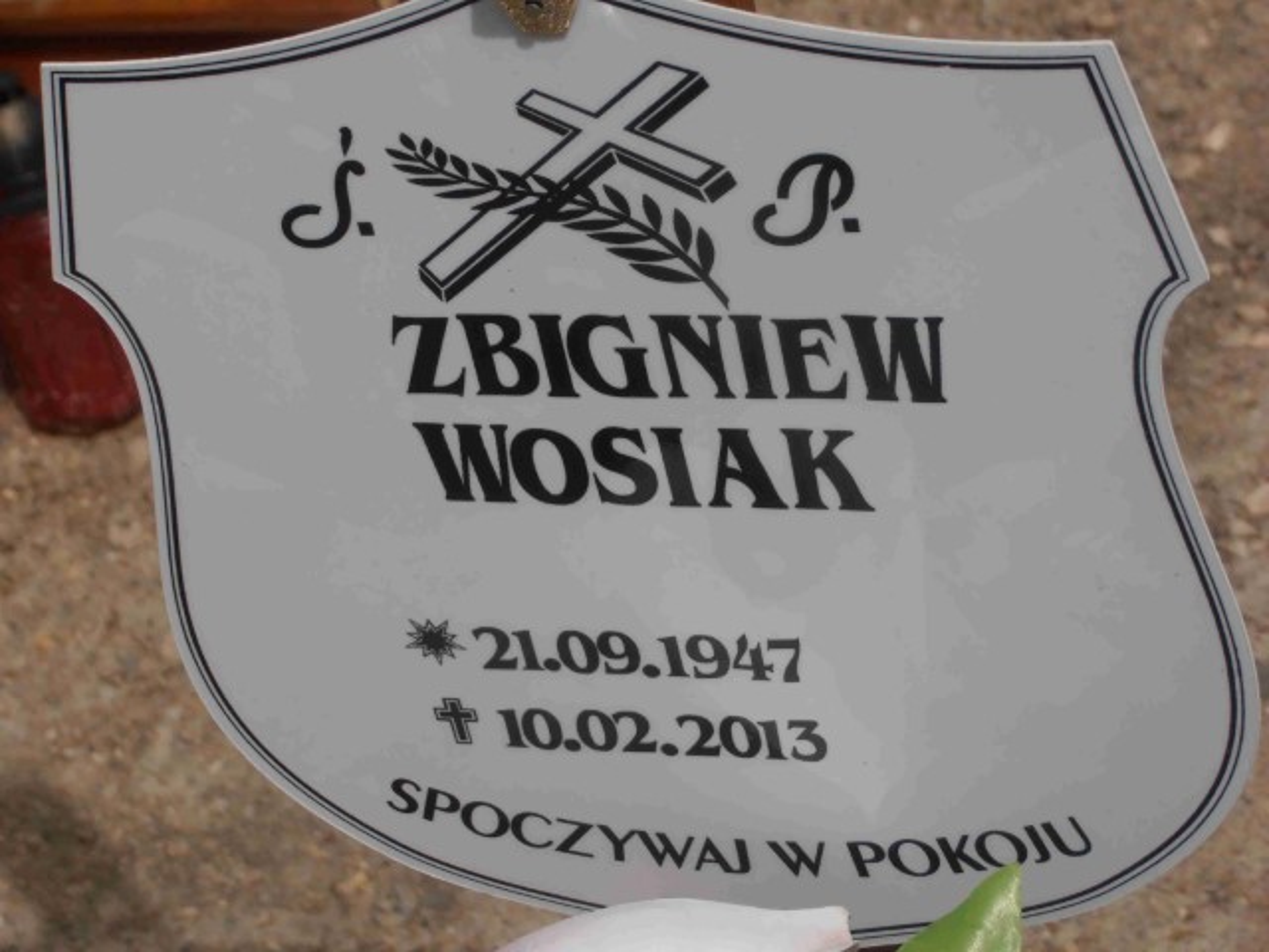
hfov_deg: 17.7
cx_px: 634
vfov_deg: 13.3
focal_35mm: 111
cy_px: 476
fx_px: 4069
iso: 80
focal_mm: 19.64
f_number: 5.5
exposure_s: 1/1600
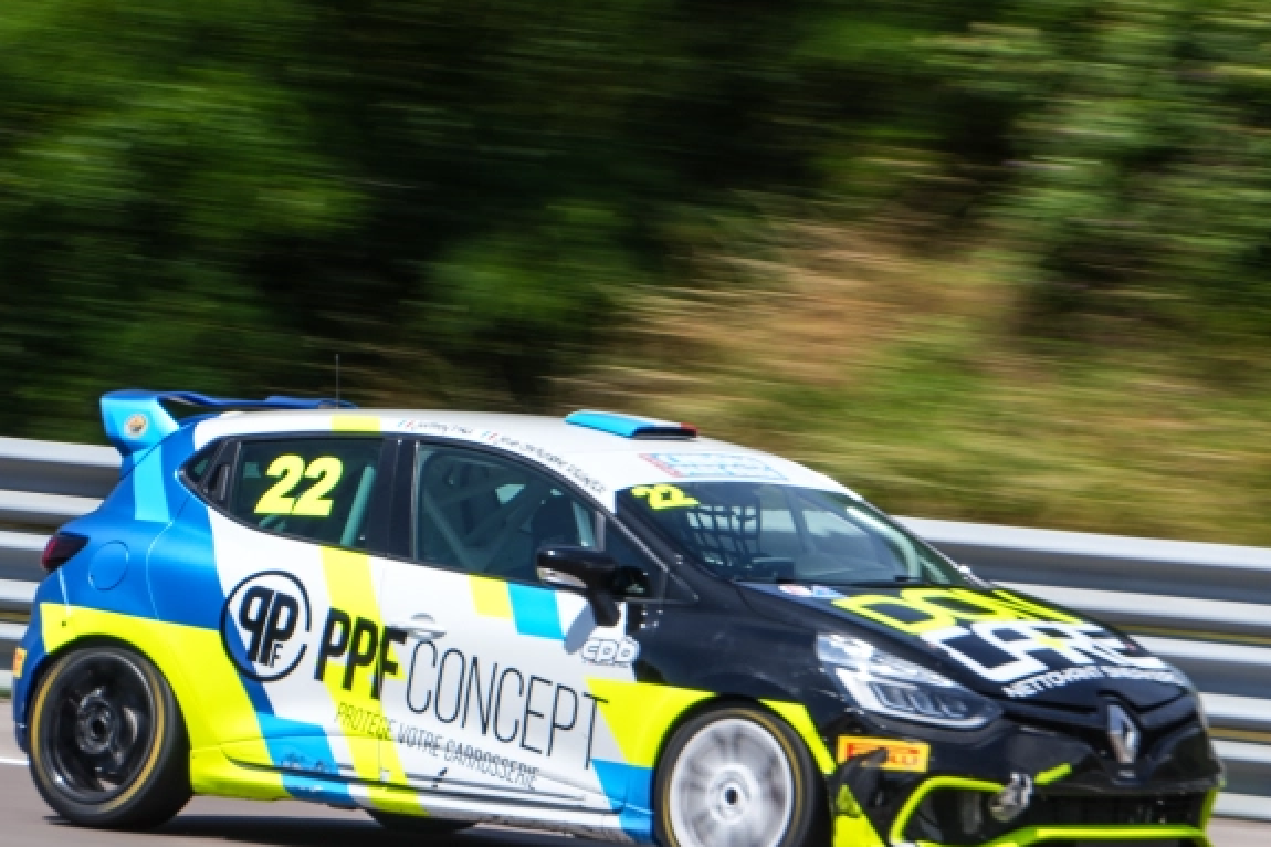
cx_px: 539
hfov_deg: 4.7
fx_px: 15458
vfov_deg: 3.1
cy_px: 538
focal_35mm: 438
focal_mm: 210
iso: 100
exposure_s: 1/160
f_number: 11
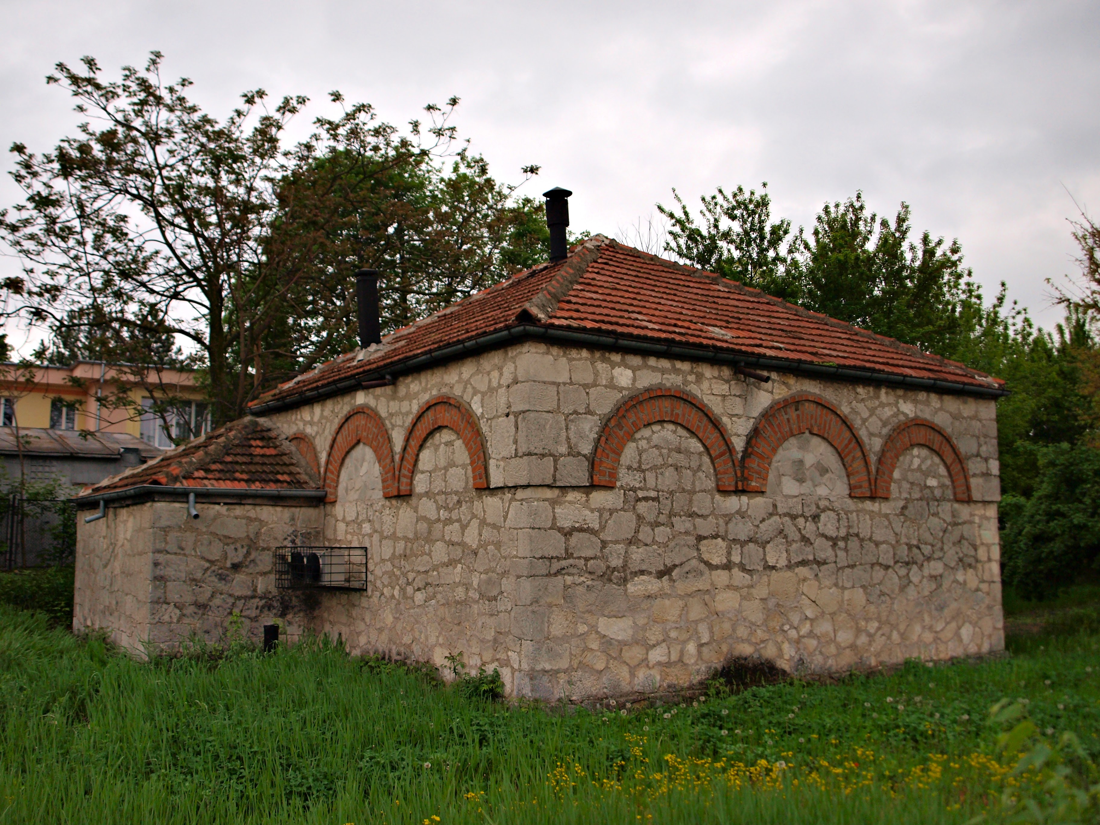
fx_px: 953
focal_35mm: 30
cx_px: 550
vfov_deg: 46.8
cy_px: 412
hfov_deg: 60.0
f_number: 3.6
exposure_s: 1/1000
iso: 400
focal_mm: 15
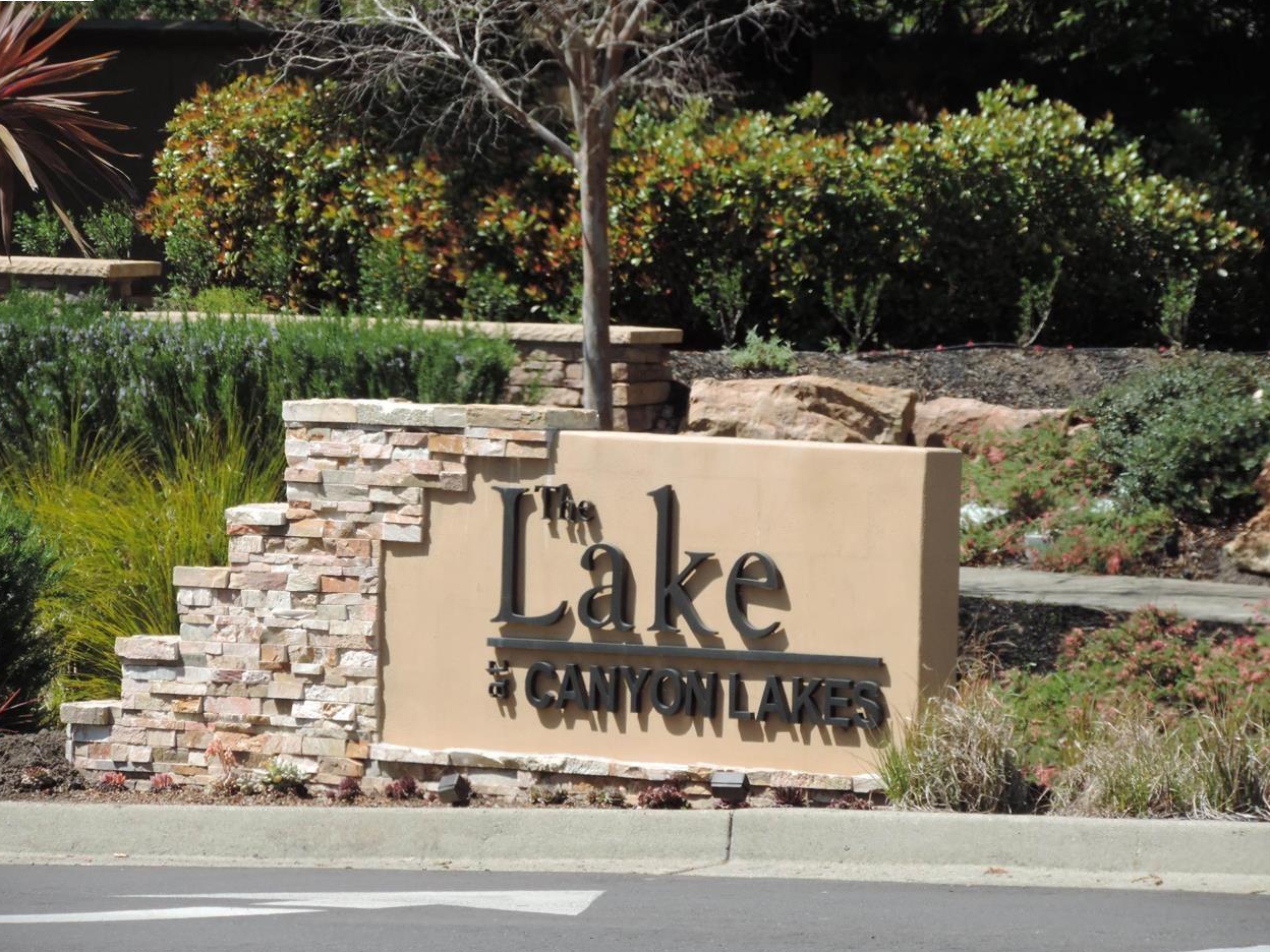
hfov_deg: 5.5
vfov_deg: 4.1
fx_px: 13171
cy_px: 469
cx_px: 623
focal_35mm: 359
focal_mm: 62.4
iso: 200
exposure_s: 1/800
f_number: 4.8
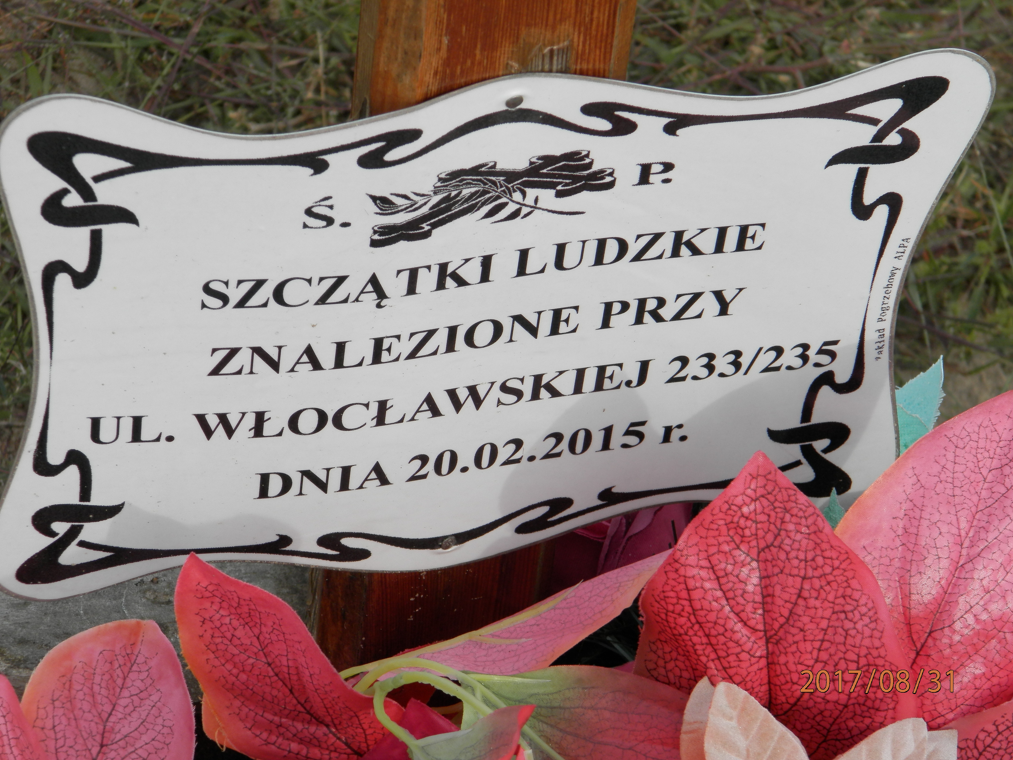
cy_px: 380
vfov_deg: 9.6
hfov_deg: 12.8
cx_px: 510
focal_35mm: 154
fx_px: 4507
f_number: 4.9
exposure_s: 1/320
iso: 80
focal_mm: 27.4
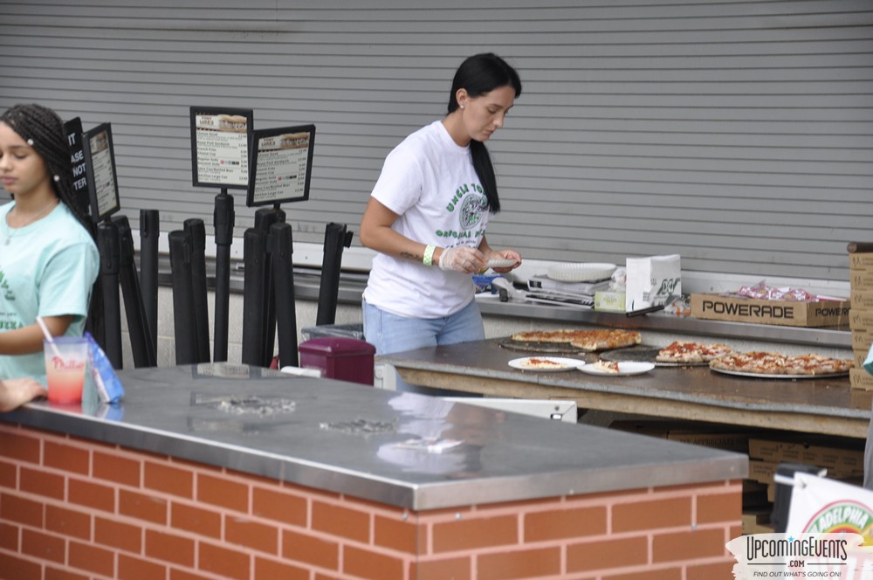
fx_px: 3088
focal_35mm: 128
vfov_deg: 10.7
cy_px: 290
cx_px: 436
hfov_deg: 16.1
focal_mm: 85
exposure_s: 1/160
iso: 400
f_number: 6.3
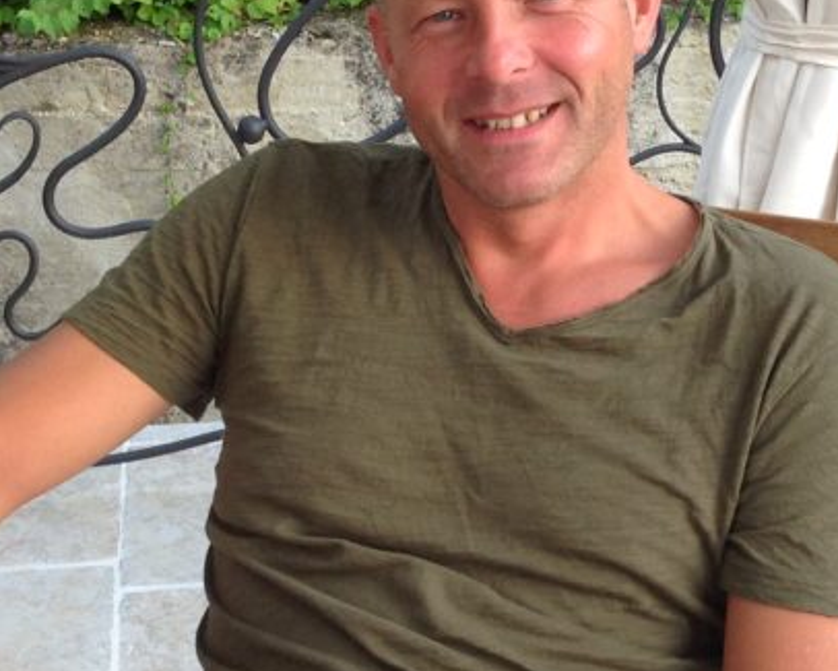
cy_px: 480
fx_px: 2133
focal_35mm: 86
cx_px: 460
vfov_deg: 17.8
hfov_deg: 22.2
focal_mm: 4.28
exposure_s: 1/120
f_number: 2.4
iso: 80
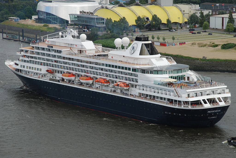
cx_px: 118
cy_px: 79
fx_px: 984
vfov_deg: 9.2
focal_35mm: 150
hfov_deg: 13.7
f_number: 10
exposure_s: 1/200
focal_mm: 100
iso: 200
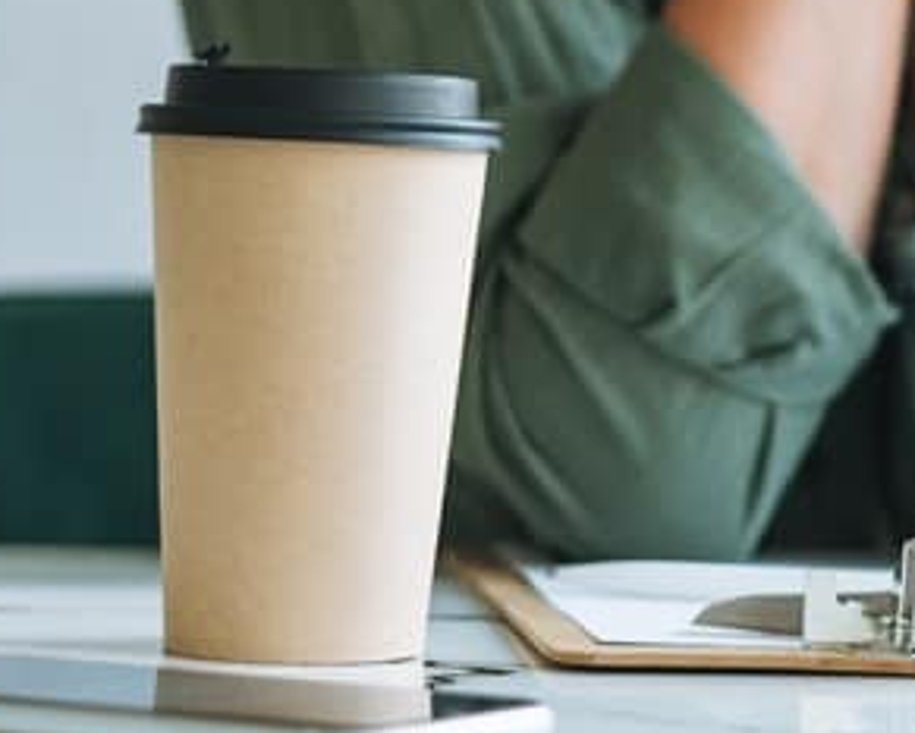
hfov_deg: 13.1
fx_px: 3928
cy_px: -107
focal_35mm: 145
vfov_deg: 10.5
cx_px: 968
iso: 125
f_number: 2.5
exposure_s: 1/125
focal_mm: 50
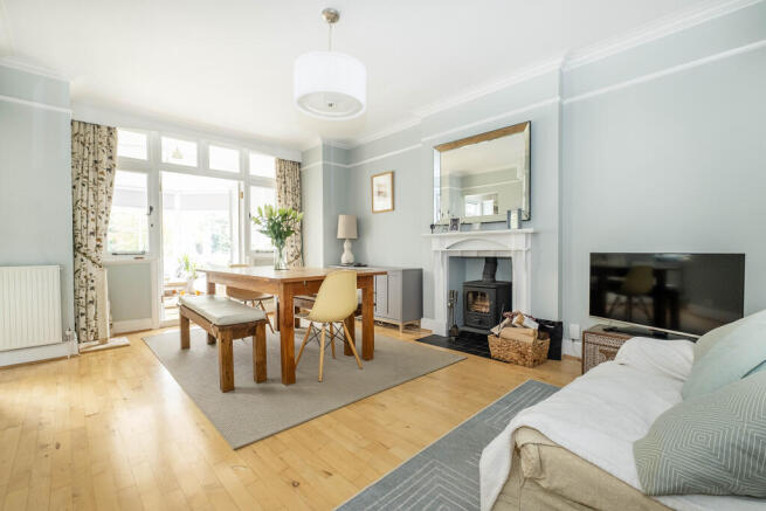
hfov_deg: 100.4
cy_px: 256
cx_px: 383
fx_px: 319
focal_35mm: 15
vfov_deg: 77.4
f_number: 6.4
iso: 320
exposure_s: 1/3
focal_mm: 10
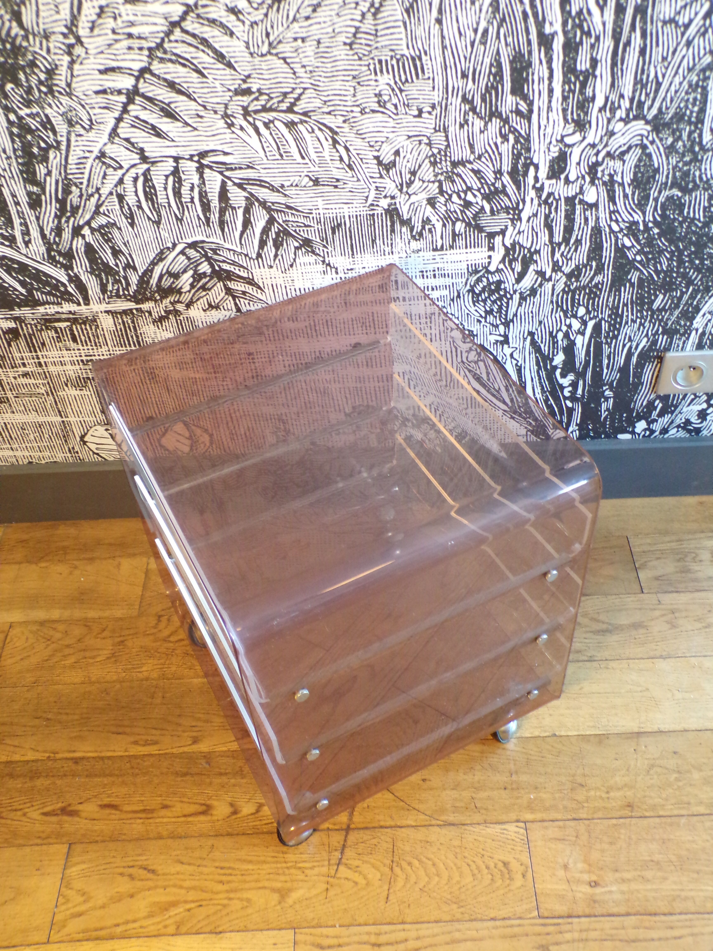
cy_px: 476
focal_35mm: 32
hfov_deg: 44.2
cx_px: 356
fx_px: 879
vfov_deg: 56.8
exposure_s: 1/10
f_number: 3.2
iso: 400
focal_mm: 5.8
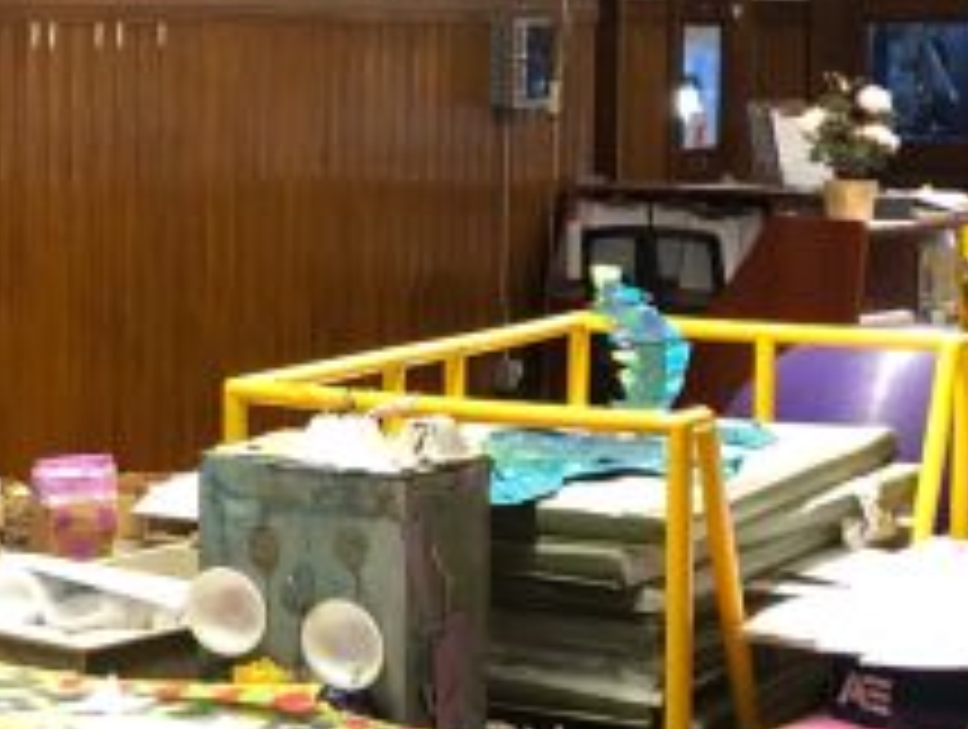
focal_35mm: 104
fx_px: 2913
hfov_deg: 17.4
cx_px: -374
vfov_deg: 14.3
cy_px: 270
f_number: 1.8
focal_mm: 3.99
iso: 100
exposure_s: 1/9
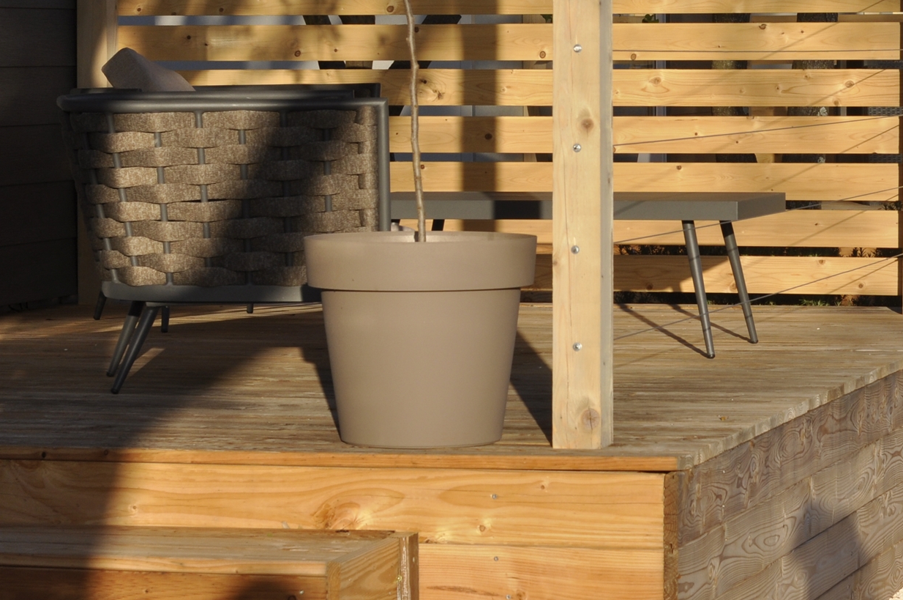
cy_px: 126
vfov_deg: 9.0
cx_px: 743
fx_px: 3807
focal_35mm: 152
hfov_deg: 13.4
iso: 200
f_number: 8
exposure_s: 1/250
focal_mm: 50
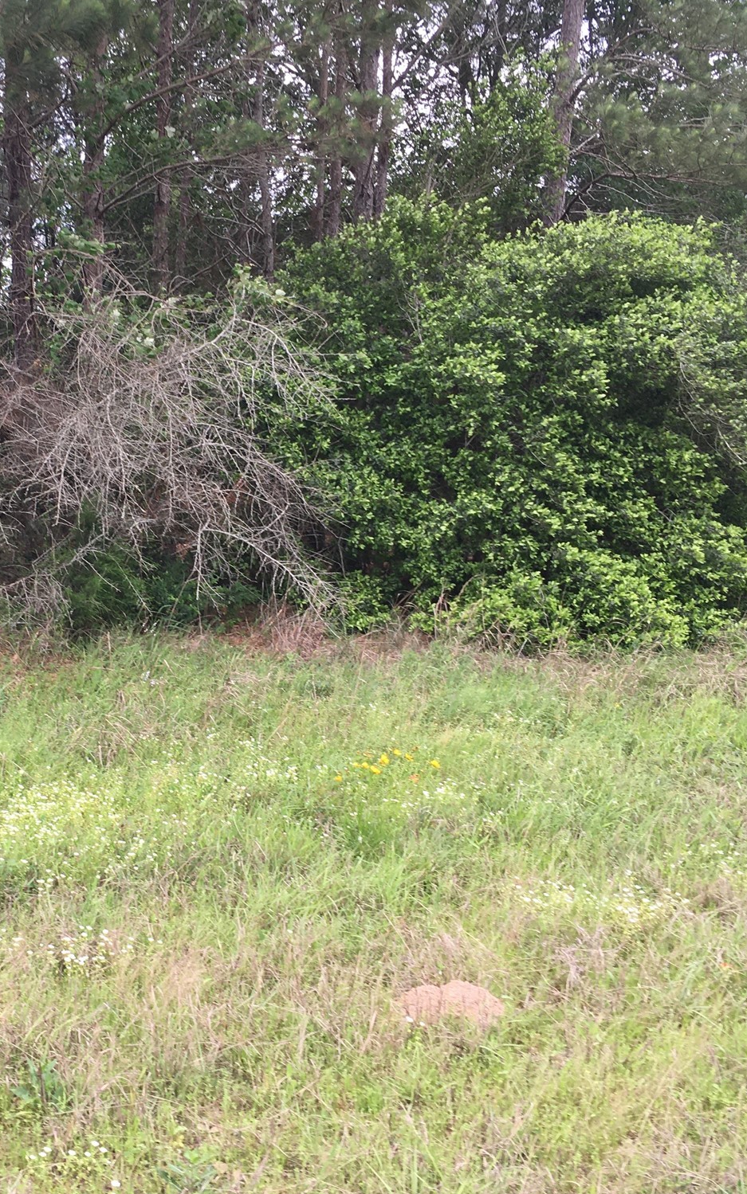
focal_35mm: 42
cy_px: 598
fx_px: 1368
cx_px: 140
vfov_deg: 47.2
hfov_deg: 29.8
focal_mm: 4.15
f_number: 2.2
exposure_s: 1/264
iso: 25
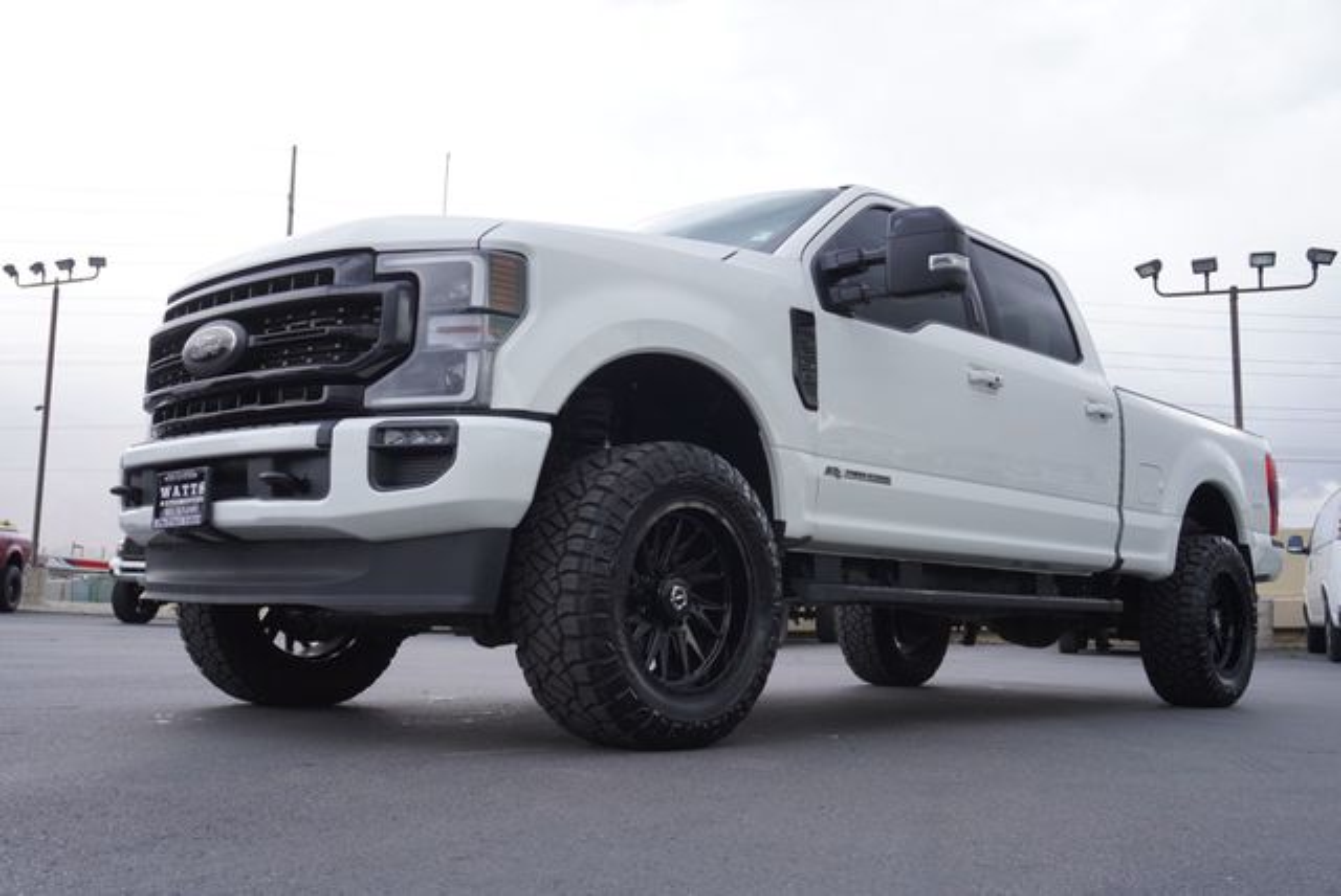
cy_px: 448
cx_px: 670
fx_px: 1342
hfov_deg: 53.1
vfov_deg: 36.9
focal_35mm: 36
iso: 100
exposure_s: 1/125
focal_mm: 24
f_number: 5.6
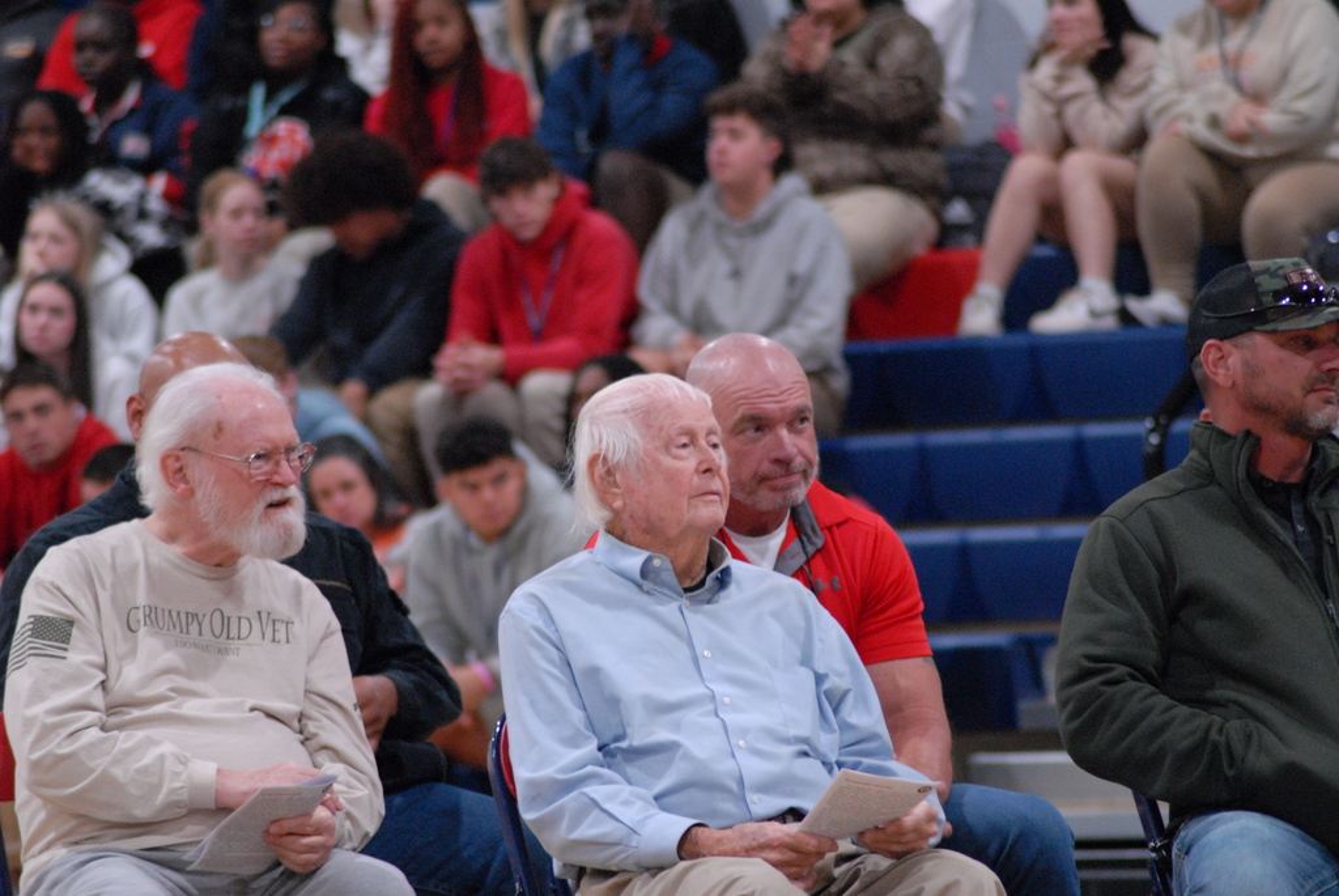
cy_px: 448
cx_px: 670
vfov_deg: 5.1
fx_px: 10052
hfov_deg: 7.6
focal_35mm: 270
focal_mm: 180
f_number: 4.8
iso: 1000
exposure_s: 1/30
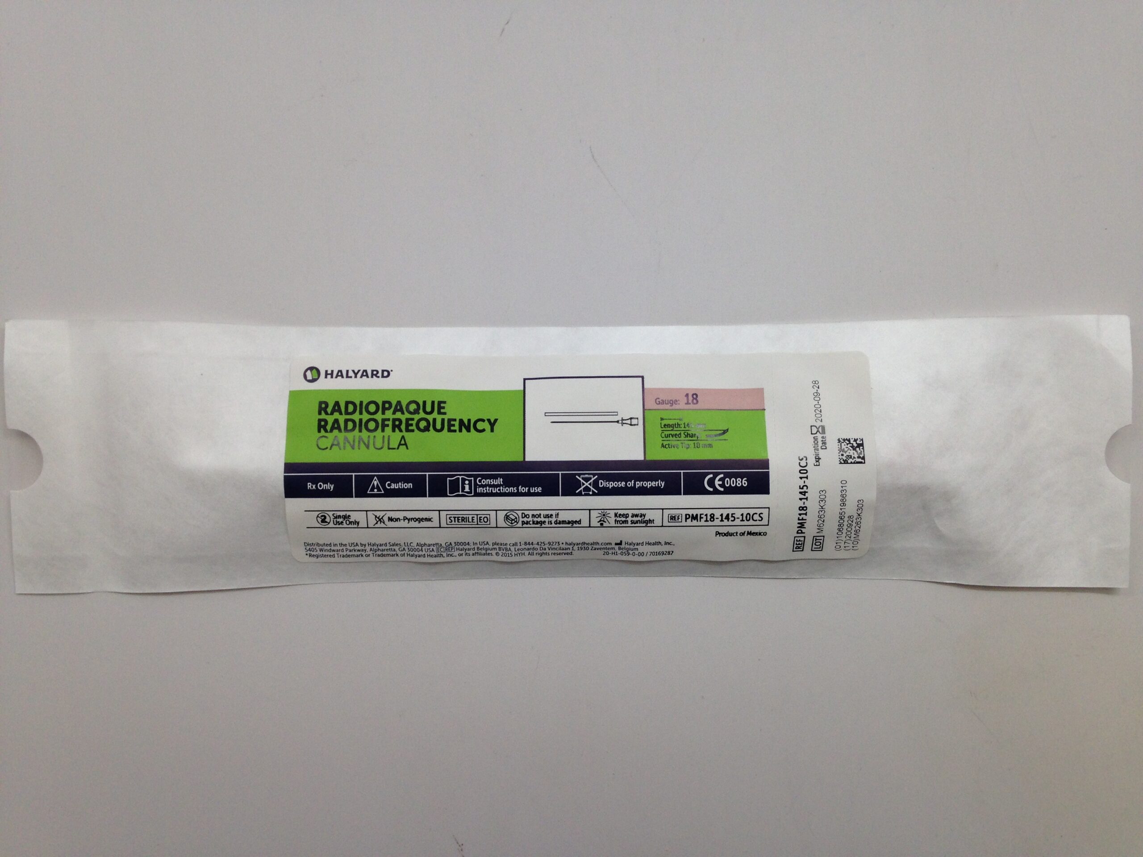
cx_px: 572
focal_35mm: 33
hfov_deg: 55.4
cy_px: 428
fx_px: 1090
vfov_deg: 42.9
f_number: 2.4
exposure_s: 1/120
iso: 80
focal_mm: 4.12
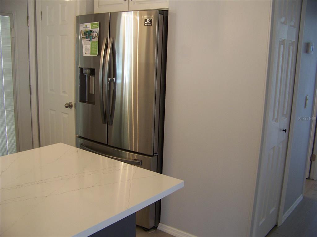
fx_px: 330
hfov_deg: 51.4
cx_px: 158
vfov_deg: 39.7
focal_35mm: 36
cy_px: 118
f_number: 2.8
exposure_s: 1/30
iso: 100
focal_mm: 5.85
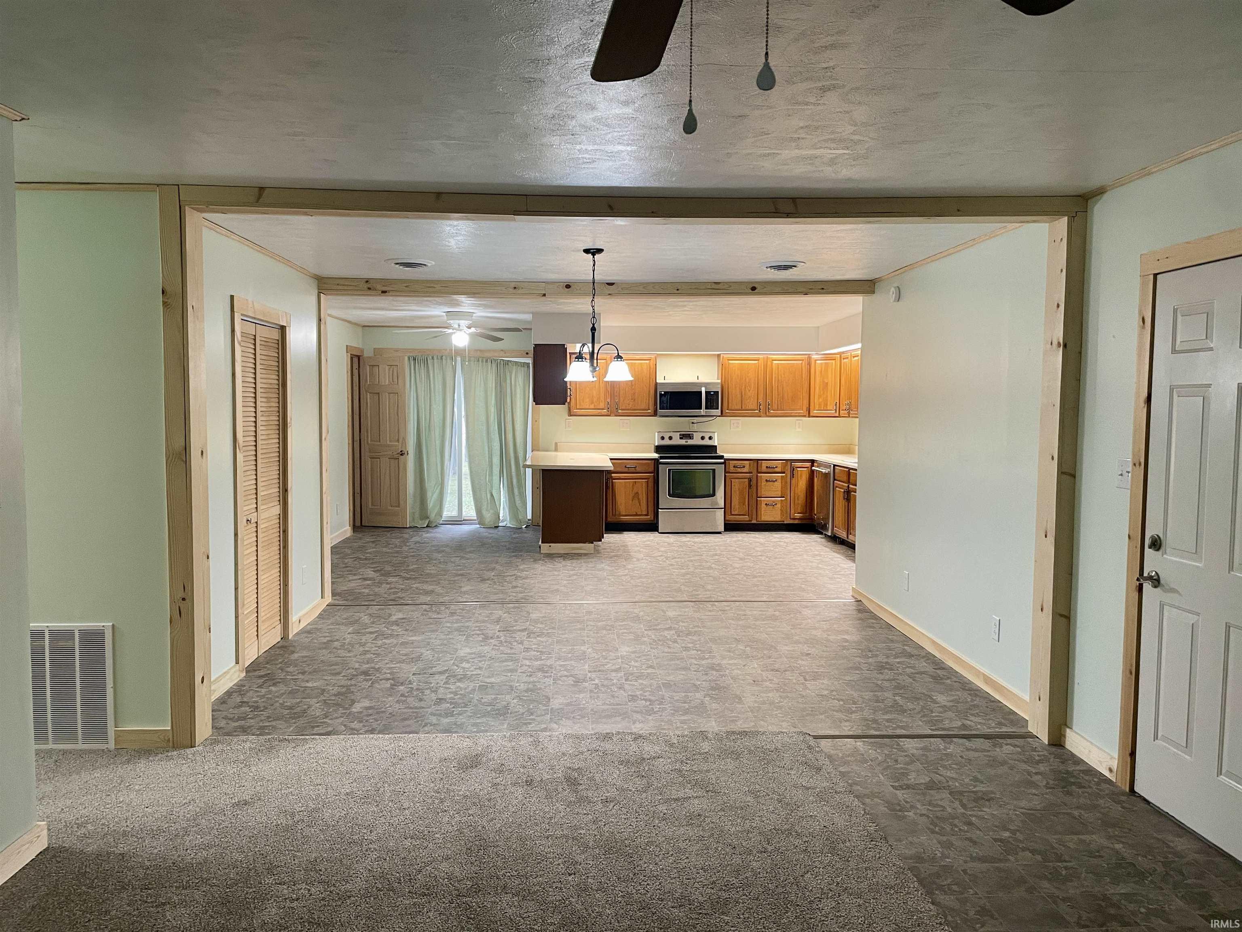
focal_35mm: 26
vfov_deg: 53.1
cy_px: 466
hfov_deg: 67.3
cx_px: 621
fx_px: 933
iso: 200
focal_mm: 4.2
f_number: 1.6
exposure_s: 1/60
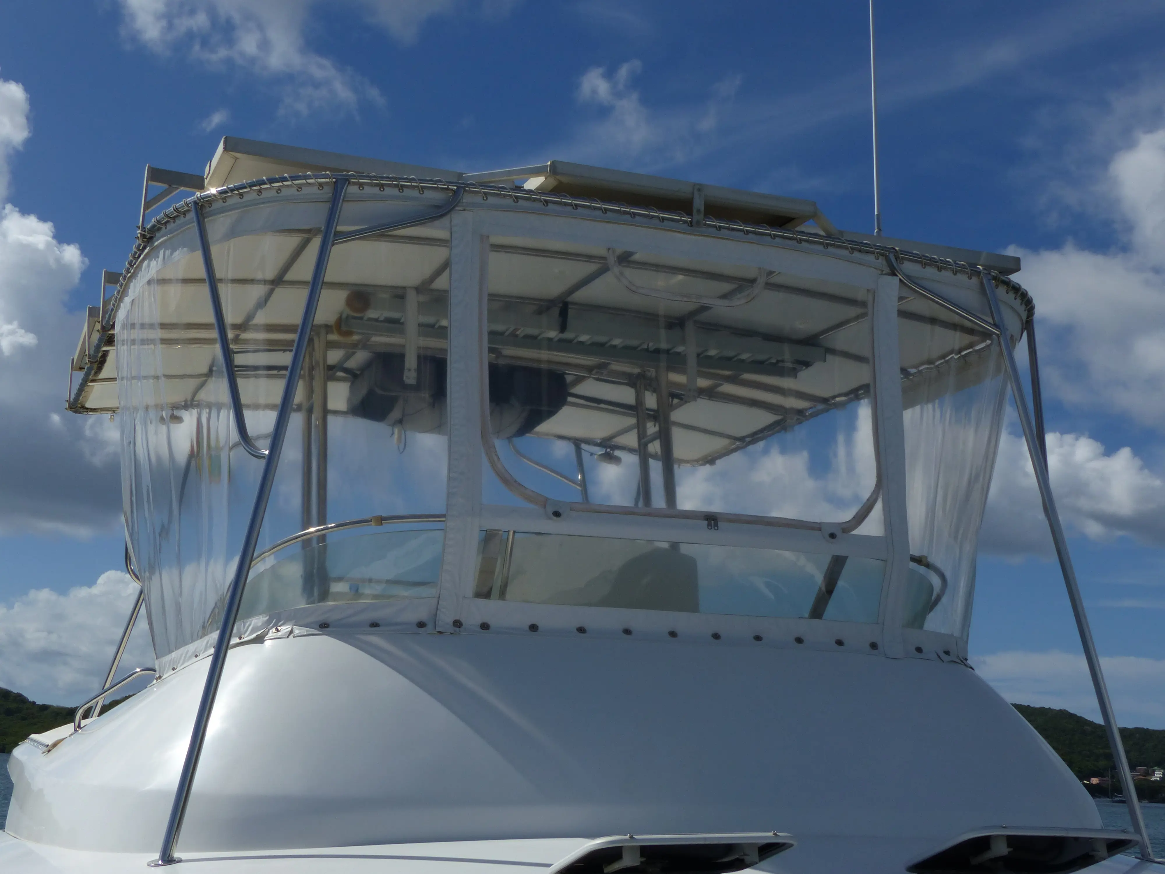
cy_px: 437
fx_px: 1649
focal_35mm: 49
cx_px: 582
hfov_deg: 38.9
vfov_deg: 29.7
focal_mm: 8.4
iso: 100
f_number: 5.6
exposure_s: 1/1600
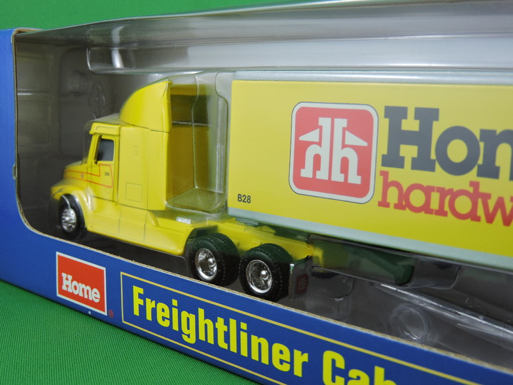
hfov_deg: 42.1
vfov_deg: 32.2
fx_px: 667
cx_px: 256
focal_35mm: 45
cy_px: 192
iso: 100
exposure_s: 1/30
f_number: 4
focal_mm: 8.1
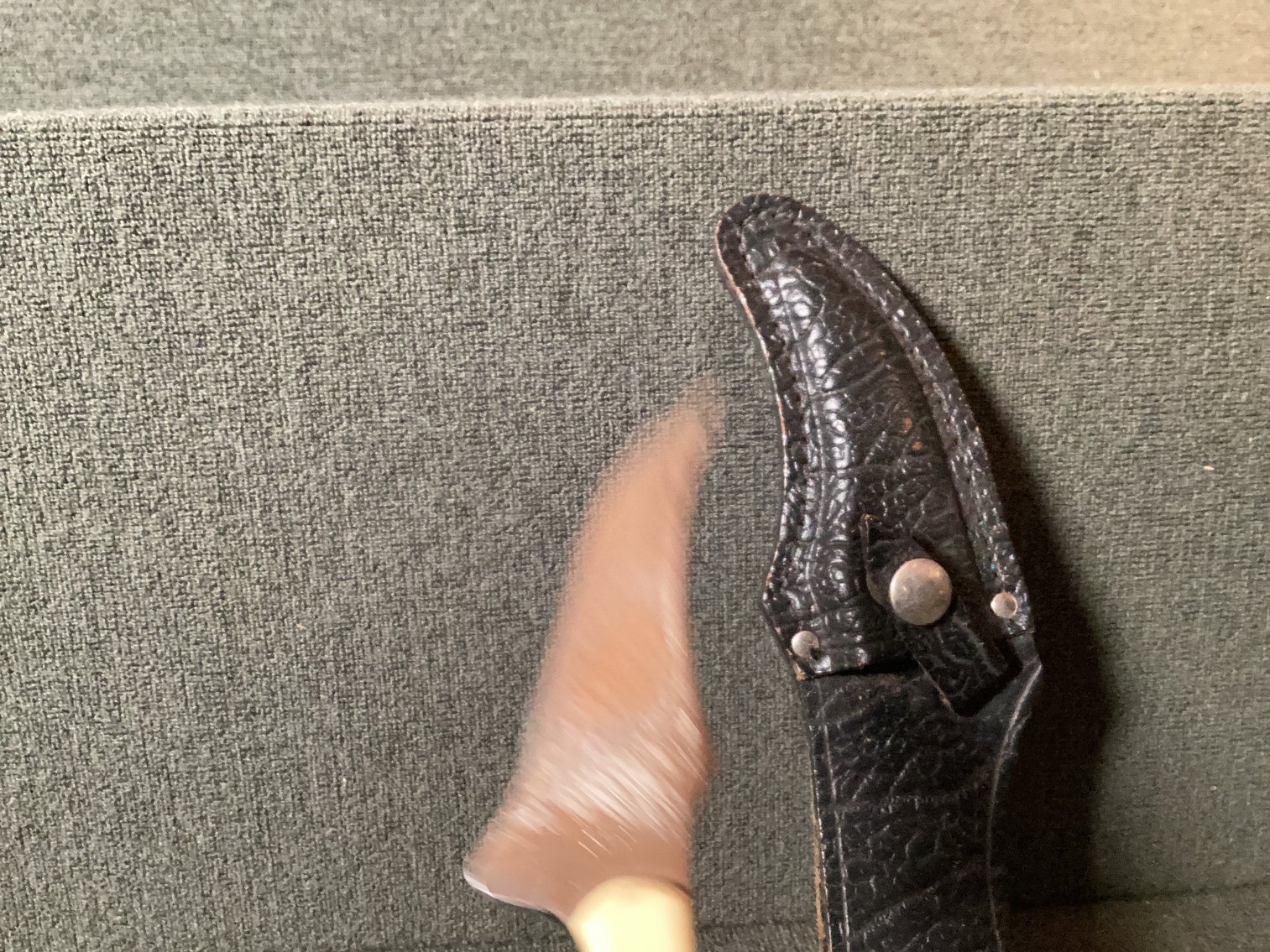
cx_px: 635
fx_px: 1137
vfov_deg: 45.4
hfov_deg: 58.3
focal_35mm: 31
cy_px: 476
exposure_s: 1/25
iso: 500
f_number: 2.4
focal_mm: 3.3
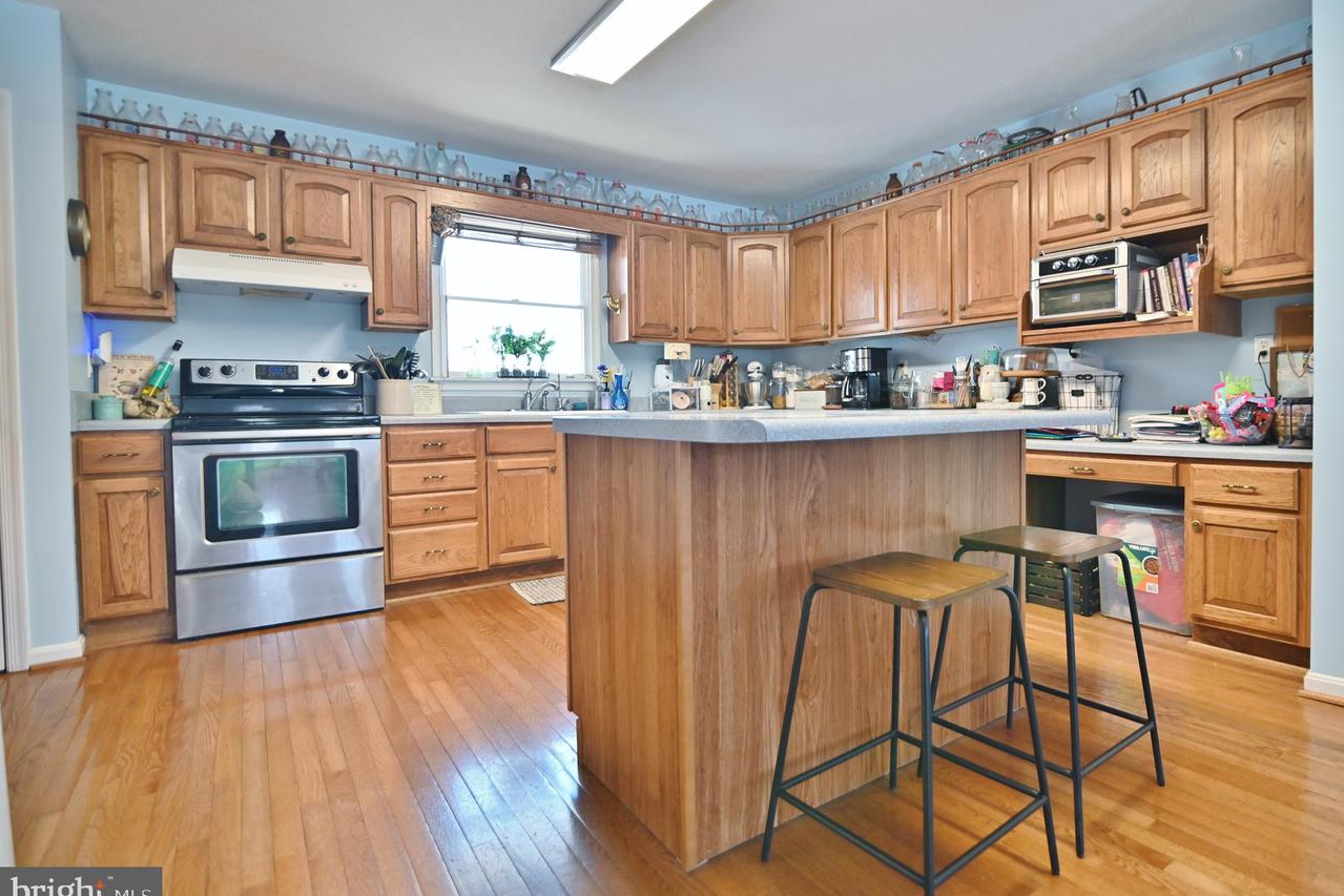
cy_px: 417
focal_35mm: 18
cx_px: 756
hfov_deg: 89.6
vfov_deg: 67.3
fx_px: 672
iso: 560
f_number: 2.8
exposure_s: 1/125
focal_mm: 16
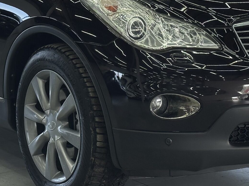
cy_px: 7
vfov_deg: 12.3
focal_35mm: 119
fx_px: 856
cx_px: 122
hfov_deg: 16.6
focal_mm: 6.86
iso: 50
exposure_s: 1/251
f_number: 1.78
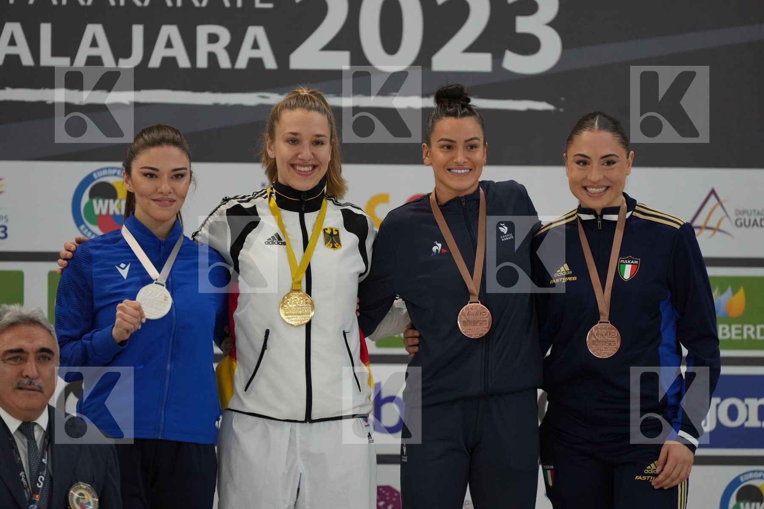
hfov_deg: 10.3
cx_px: 382
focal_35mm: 200
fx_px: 4244
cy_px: 254
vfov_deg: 6.9
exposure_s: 1/500
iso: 1600
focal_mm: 200
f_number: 2.8
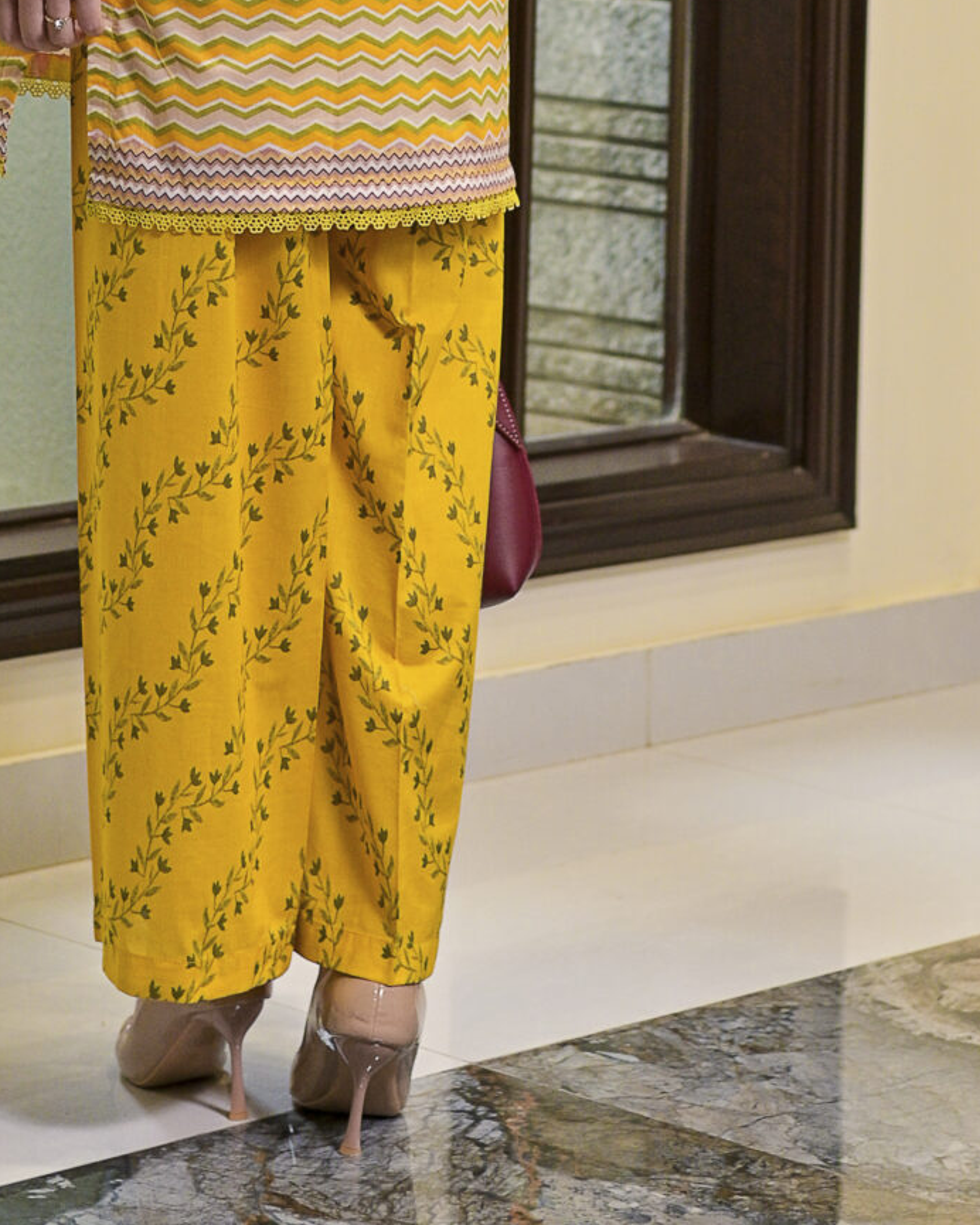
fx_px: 5039
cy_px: -180
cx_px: 335
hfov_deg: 11.1
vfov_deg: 13.5
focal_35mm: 139
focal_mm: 50
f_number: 2.8
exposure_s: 1/125
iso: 320
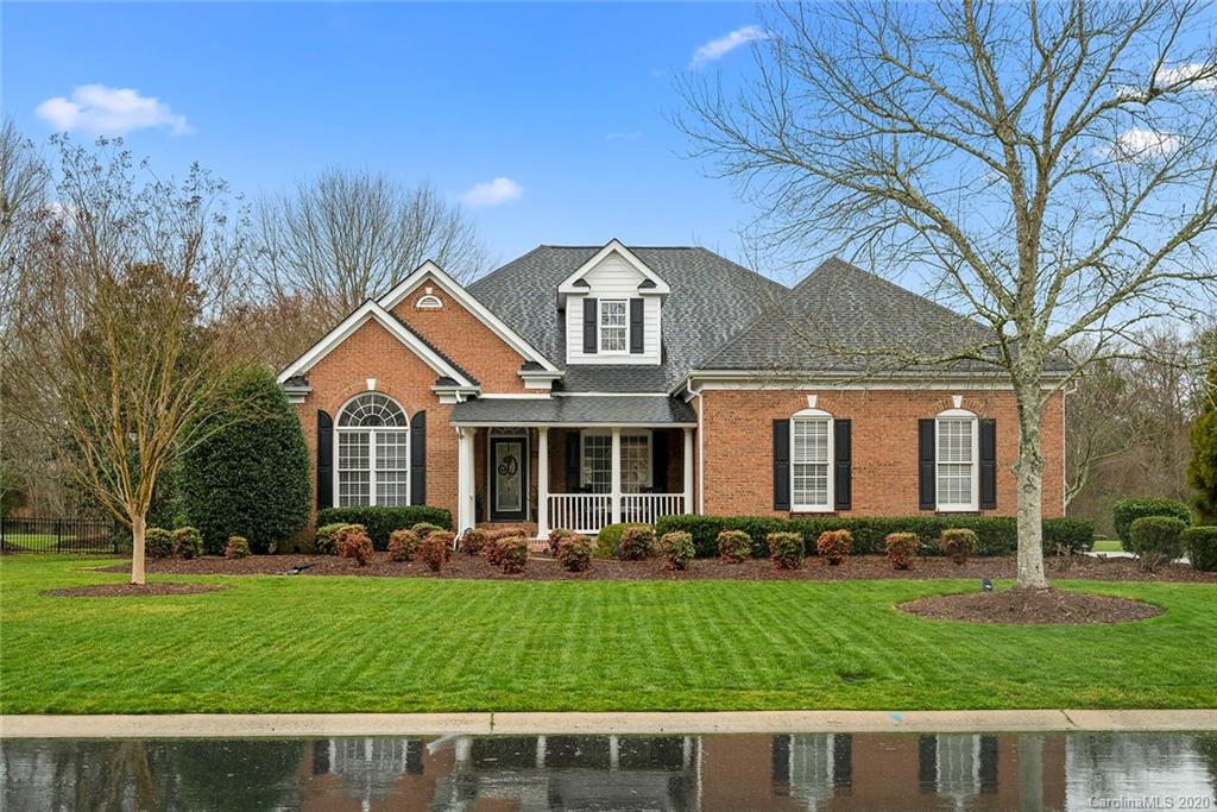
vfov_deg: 37.9
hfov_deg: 54.4
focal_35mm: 35
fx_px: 1183
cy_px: 406
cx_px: 608
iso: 500
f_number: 8
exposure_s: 1/125
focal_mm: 35
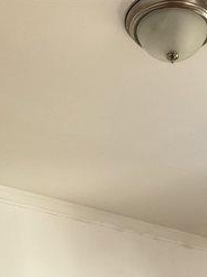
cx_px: 159
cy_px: 429
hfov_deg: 19.4
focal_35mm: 75
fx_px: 599
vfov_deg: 21.4
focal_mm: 6.76
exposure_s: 1/70
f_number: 1.78
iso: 200
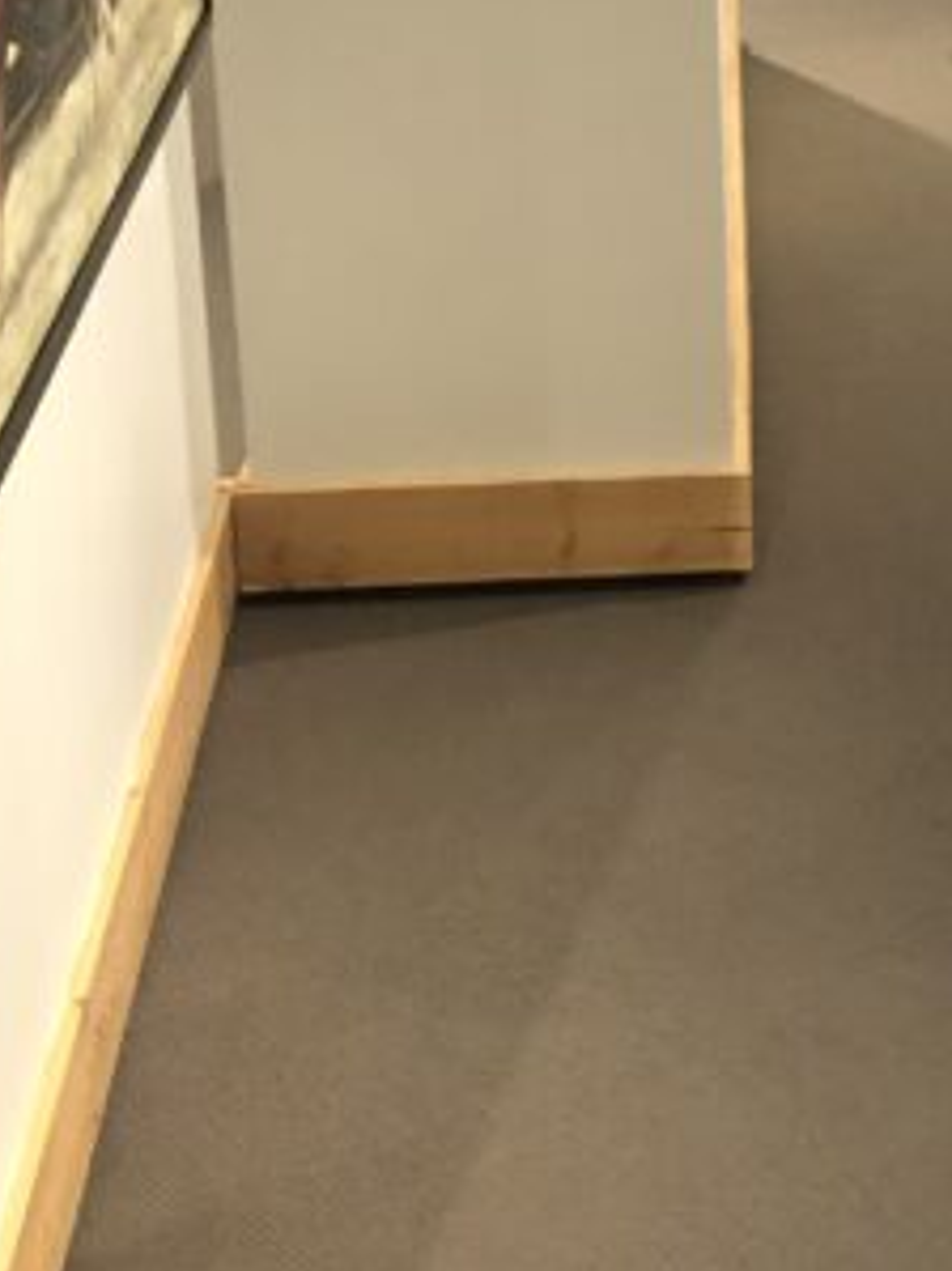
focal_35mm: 87
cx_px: 1075
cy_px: 259
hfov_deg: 16.4
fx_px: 3192
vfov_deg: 22.2
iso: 80
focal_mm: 3.99
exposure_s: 1/15
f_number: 1.8
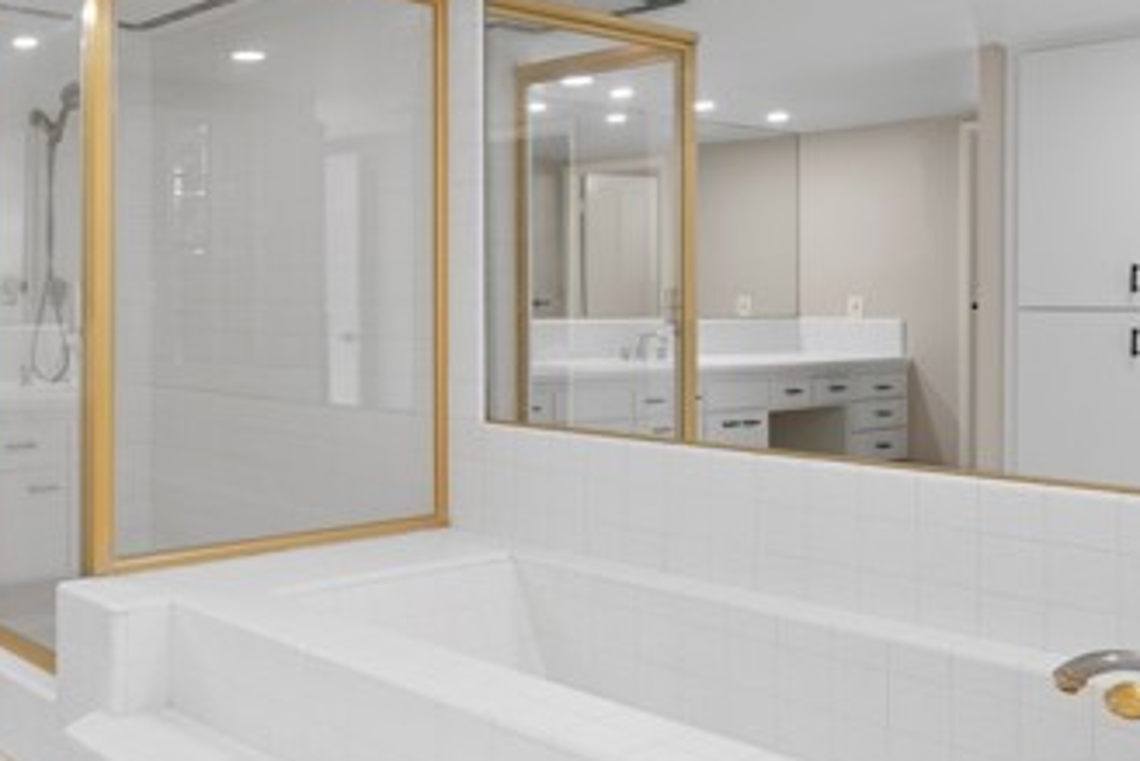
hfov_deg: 45.2
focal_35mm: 39
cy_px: 273
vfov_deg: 34.0
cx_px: 129
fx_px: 1235
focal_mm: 20
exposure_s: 1/2
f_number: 8
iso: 250
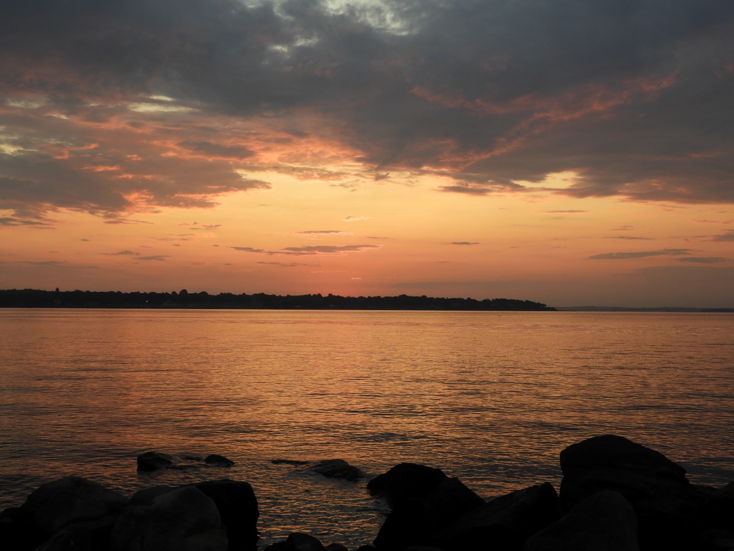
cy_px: 276
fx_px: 954
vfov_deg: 32.2
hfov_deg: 42.1
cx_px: 367
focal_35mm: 45
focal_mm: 8.1
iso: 100
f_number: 4
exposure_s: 1/125
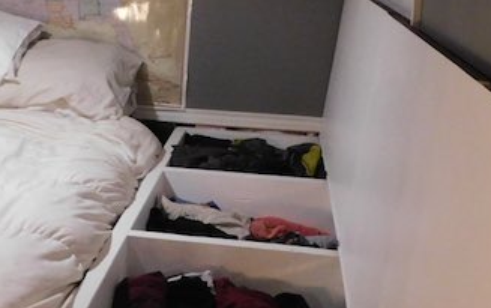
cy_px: 49
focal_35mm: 67
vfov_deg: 19.2
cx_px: 21
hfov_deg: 29.0
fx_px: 897
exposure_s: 1/20
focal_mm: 4
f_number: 3
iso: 400
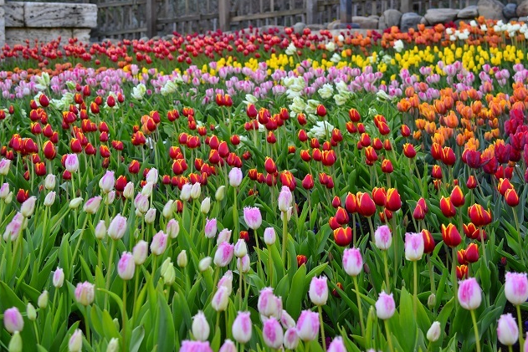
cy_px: 176
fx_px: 1115
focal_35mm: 76
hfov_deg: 26.6
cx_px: 265
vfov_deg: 18.0
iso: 200
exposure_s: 1/60
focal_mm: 50
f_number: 5.3
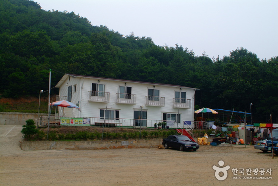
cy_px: 93
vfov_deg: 32.0
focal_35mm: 42
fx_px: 325
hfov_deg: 46.3
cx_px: 139
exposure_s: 1/180
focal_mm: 28
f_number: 6.7
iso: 200
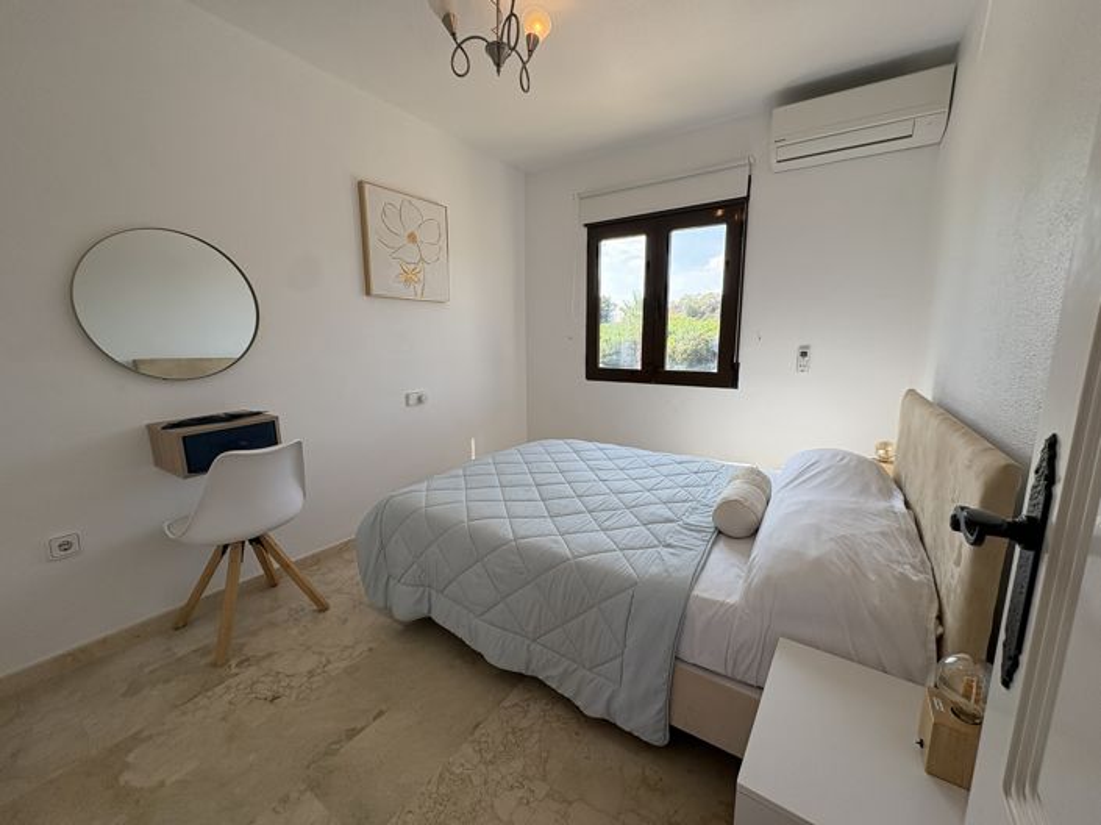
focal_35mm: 14
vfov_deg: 85.6
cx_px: 550
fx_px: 445
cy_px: 412
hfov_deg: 102.1
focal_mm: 2.22
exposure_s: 1/361
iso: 64
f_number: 2.2
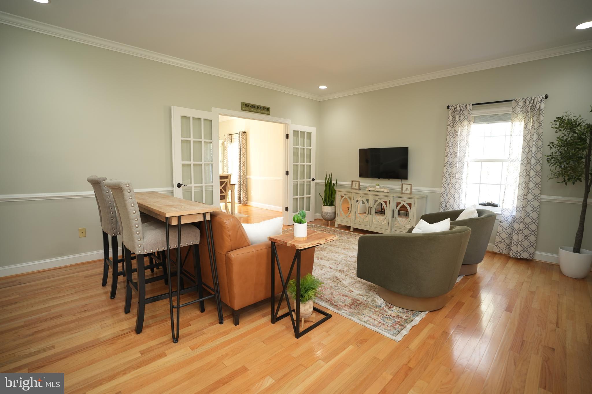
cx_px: 296
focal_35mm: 17
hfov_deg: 94.6
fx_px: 273
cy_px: 197
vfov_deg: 71.7
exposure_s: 1/60
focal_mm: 16.6
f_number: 2.8
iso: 400
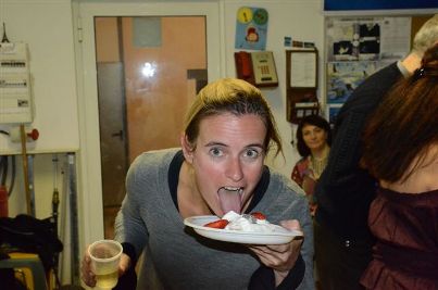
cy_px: 145
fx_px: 637
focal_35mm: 52
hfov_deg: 37.9
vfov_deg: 25.6
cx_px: 219
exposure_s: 1/60
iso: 6400
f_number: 8
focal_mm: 35
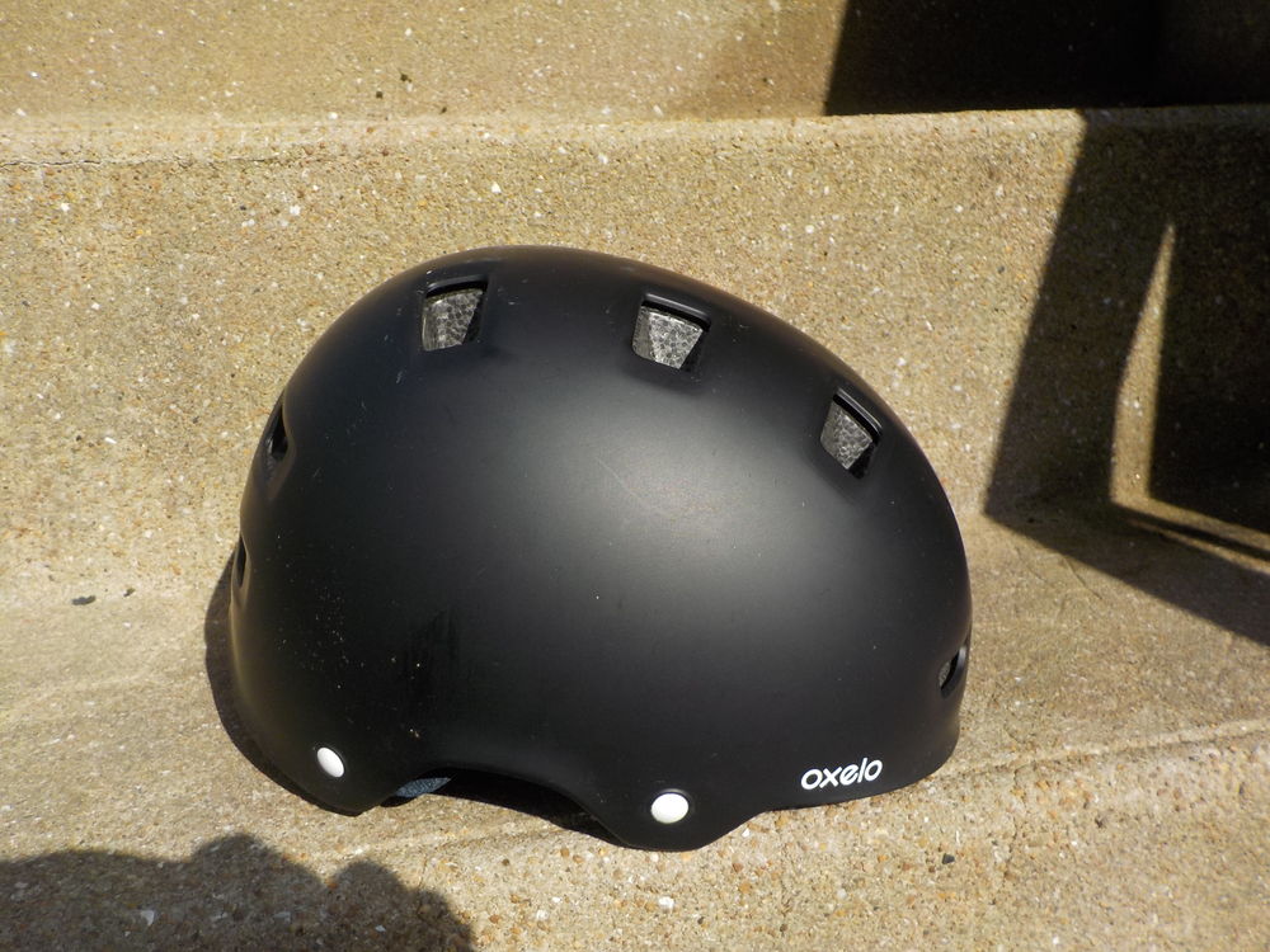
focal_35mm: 30
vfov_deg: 46.8
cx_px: 635
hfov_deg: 60.0
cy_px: 476
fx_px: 1101
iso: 125
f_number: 3.3
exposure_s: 1/1250
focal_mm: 4.1
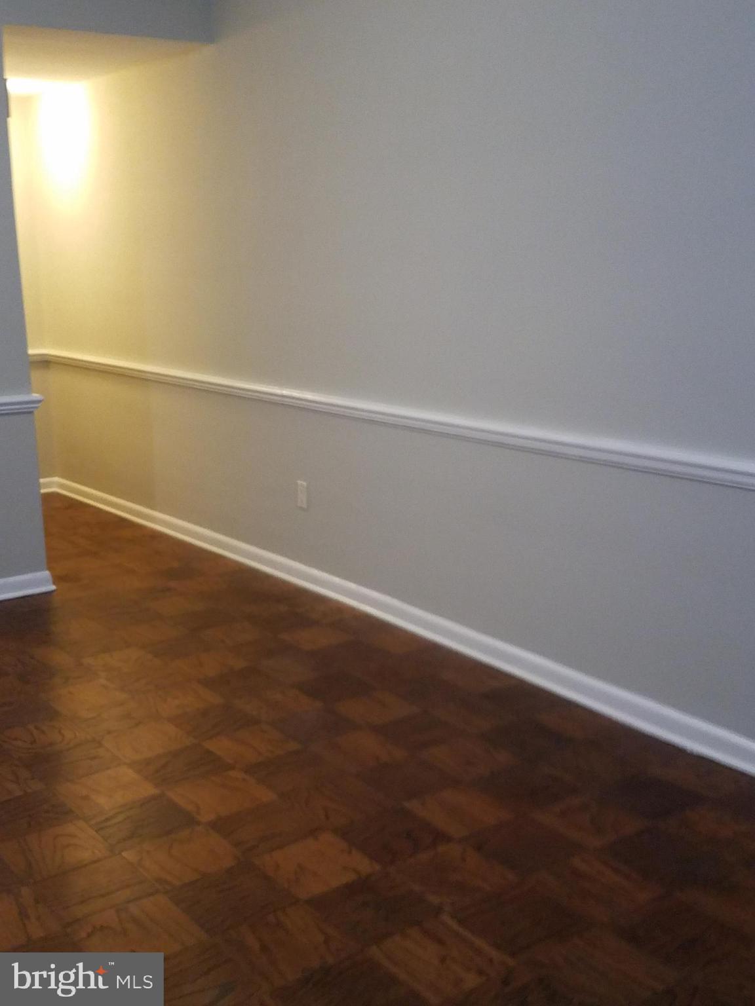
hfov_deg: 53.1
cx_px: 378
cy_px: 503
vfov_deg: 67.3
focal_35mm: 26
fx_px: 756
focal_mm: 4.2
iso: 125
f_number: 1.7
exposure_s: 1/24
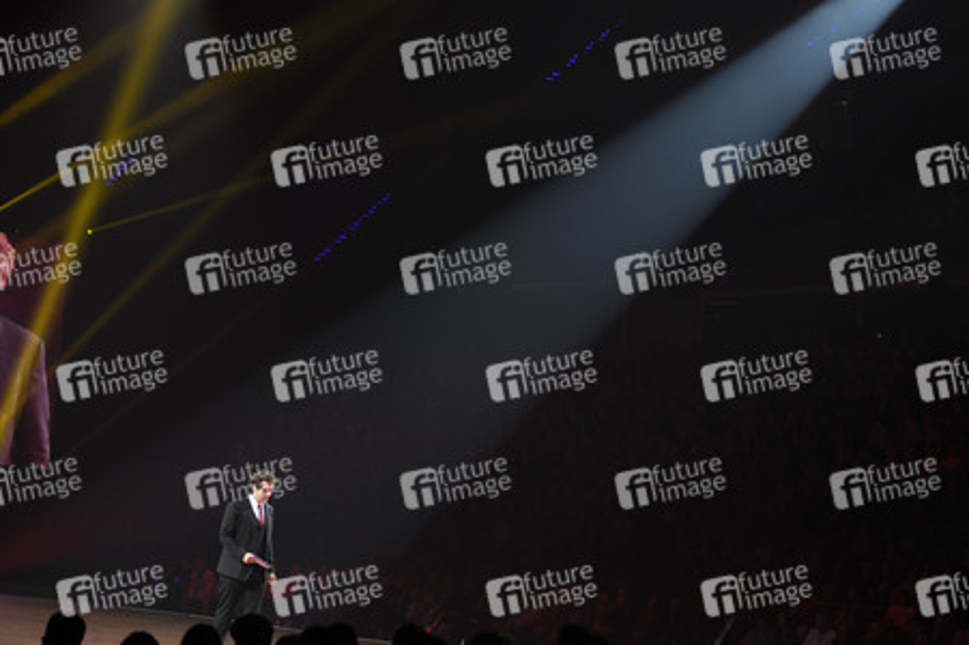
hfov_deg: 28.9
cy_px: 322
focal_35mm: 70
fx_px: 1883
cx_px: 484
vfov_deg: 19.4
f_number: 2.8
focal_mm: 70
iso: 2500
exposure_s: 1/800
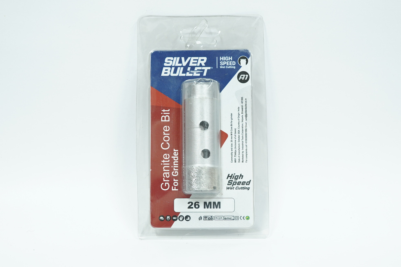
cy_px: 134
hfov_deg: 36.2
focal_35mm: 55
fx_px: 613
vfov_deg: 24.6
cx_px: 200
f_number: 8
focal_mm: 37
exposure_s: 1/3
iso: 640
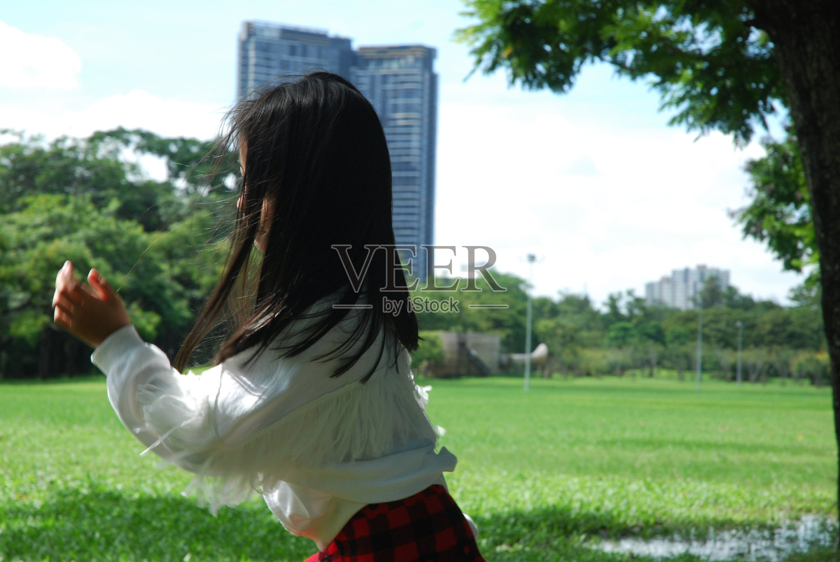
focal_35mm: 105
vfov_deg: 13.1
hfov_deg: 19.4
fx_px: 2453
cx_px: 420
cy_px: 281
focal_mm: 70
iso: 320
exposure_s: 1/200
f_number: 10
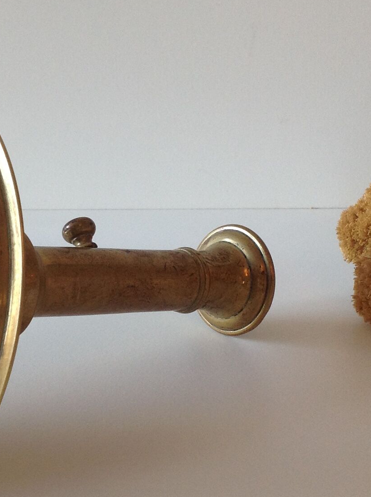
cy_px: 231
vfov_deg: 23.9
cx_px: 148
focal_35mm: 82
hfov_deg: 17.9
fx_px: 1175
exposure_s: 1/33
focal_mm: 4.28
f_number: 2.4
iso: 50
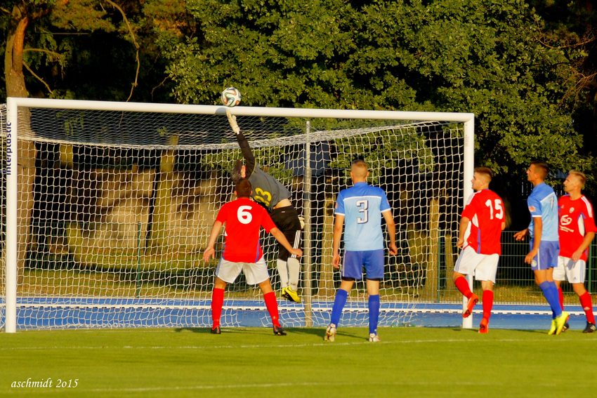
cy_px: 199
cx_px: 298
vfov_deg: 4.6
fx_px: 4976
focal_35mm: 300
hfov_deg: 6.9
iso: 500
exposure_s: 1/2500
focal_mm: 200
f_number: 5.6
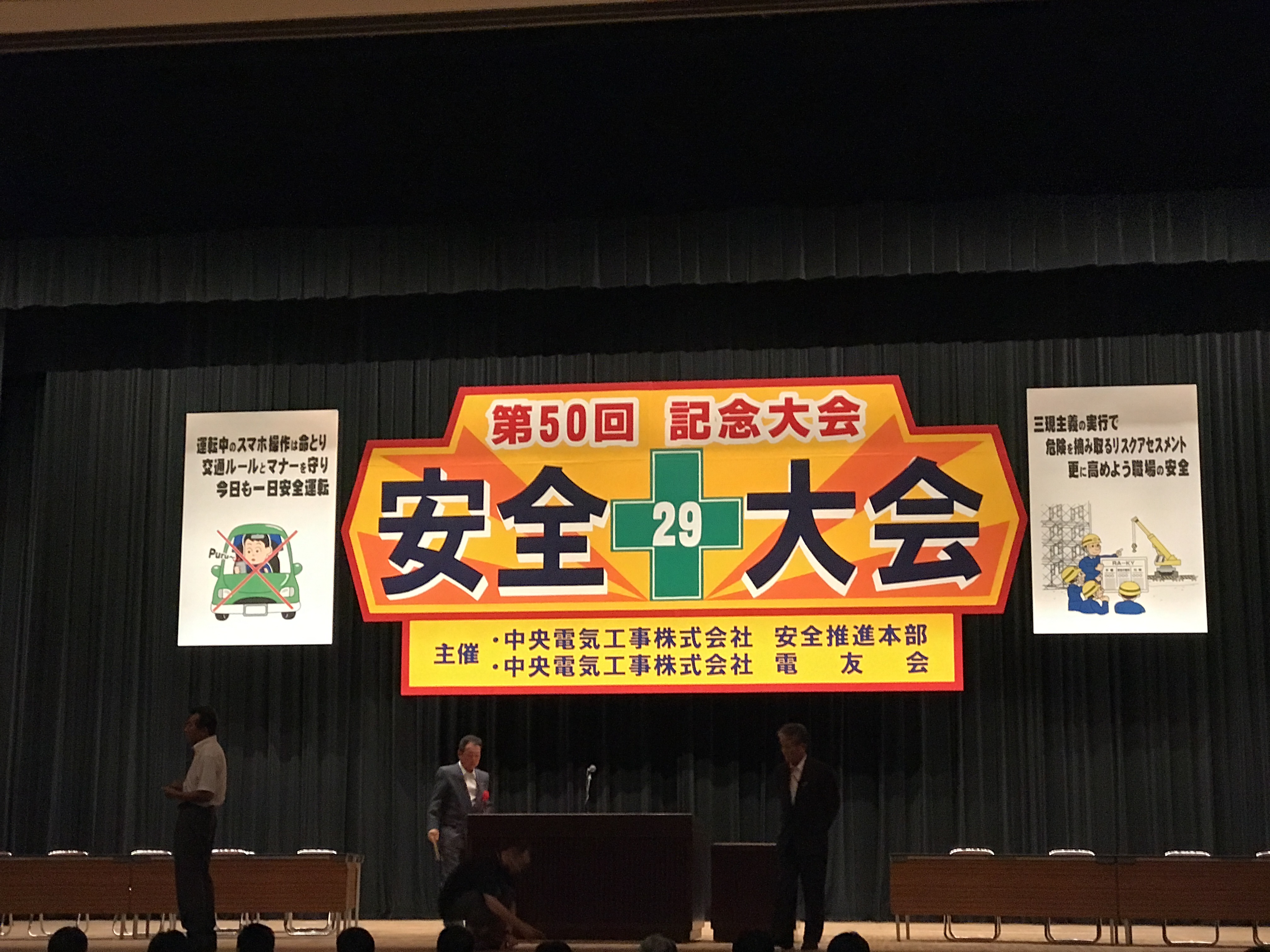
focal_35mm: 57
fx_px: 2091
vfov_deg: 25.7
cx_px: 635
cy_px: 476
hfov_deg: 33.8
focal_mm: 6.6
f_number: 2.8
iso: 800
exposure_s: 1/60
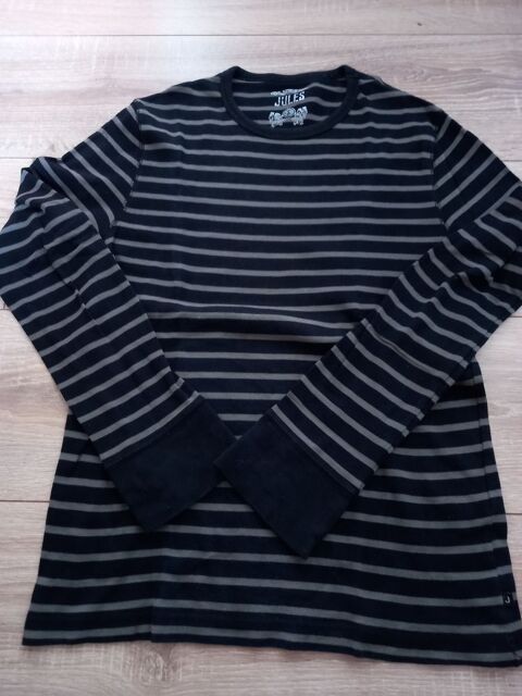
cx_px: 261
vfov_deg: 69.4
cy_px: 348
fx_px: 503
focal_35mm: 25
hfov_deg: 54.9
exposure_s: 1/24
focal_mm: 4.6
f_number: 2
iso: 250
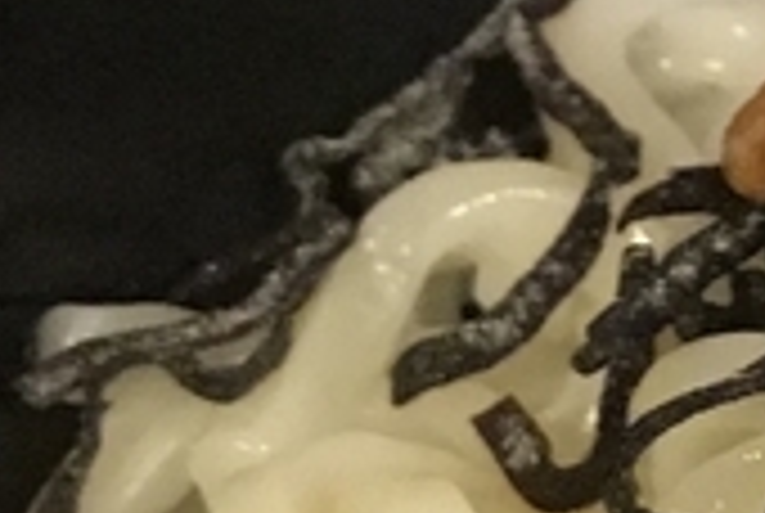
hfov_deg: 11.2
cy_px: 266
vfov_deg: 7.9
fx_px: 3725
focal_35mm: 175
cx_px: 1156
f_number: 1.8
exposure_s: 1/6
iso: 80
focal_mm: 3.99
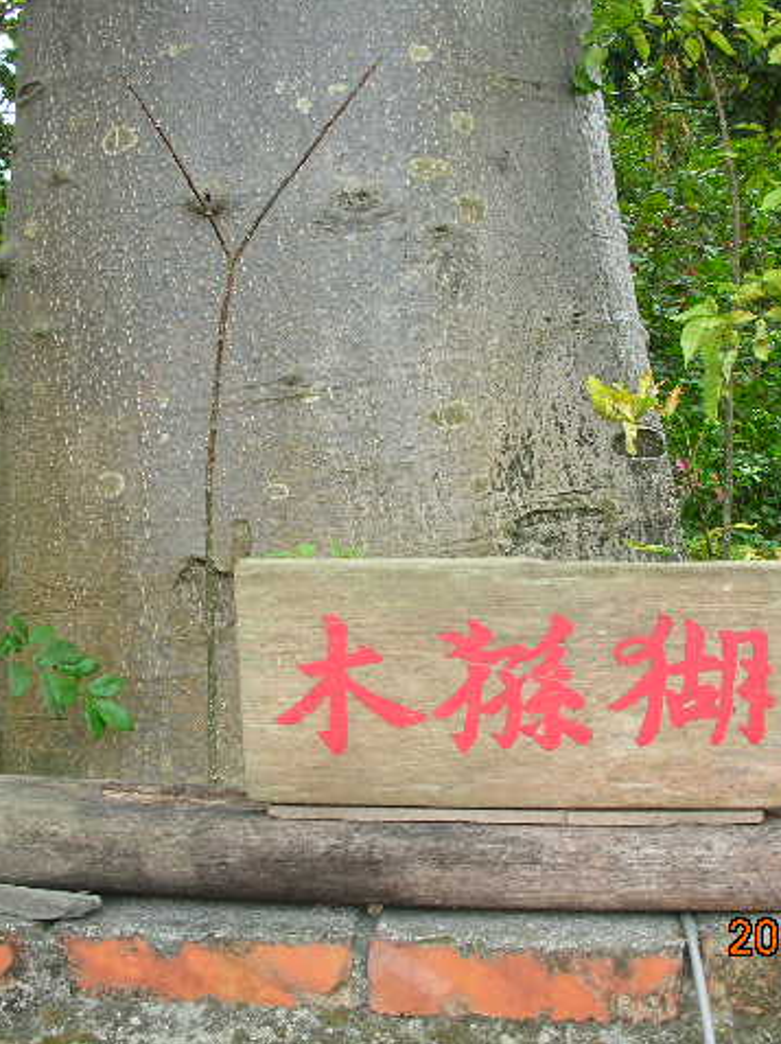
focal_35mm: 47
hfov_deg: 30.8
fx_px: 1416
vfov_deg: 40.5
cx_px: 383
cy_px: 521
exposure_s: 1/114
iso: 50
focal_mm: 5.8
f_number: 3
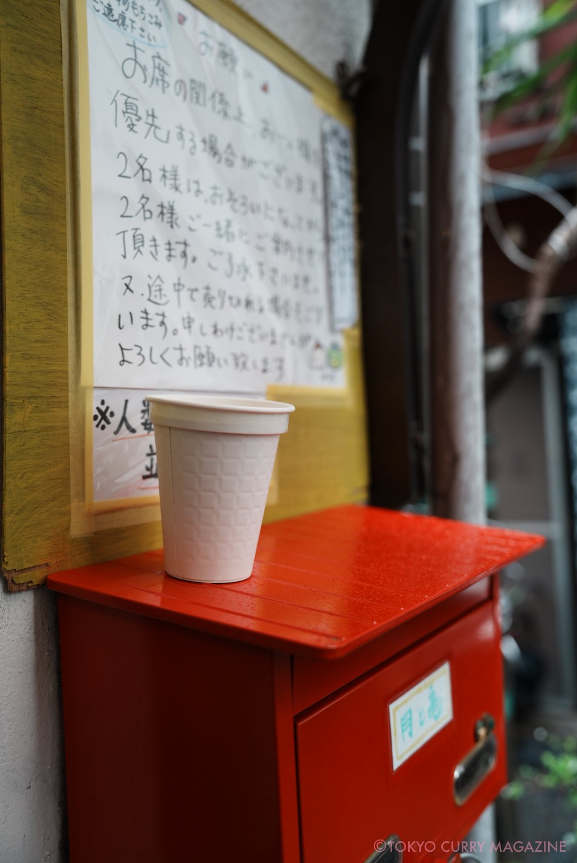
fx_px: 840
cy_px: 432
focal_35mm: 35
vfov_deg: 54.4
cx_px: 288
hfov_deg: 37.9
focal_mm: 35
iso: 640
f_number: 3.2
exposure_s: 1/500
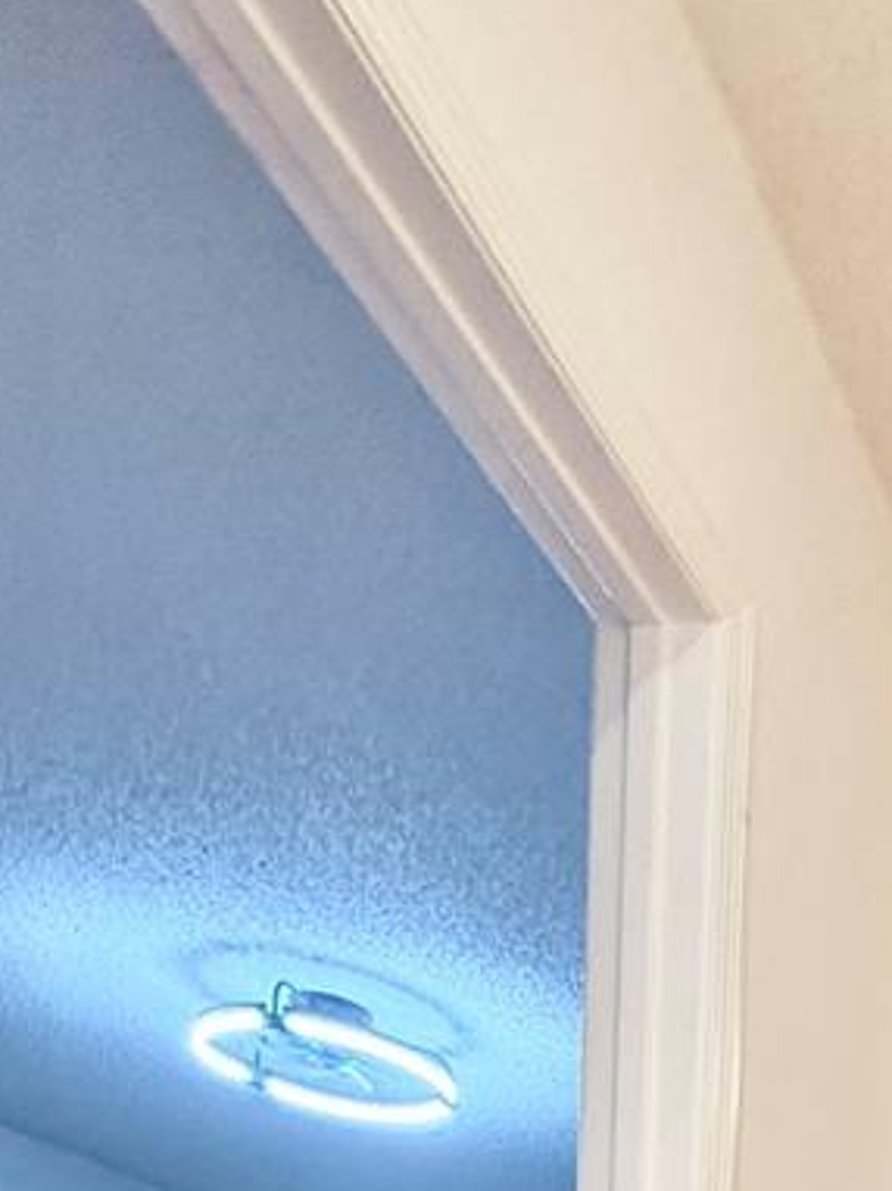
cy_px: 1805
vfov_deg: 27.9
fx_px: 1513
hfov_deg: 26.8
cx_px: 1207
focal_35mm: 44
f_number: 2.2
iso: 320
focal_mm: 2.22
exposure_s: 1/60
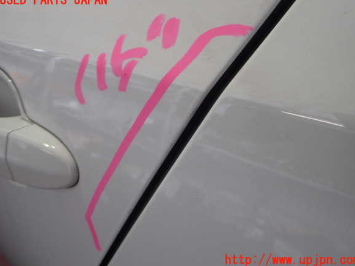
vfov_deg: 45.4
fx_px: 318
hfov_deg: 58.4
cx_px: 180
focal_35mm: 31
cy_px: 130
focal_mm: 5.4
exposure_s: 1/100
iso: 200
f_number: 2.3
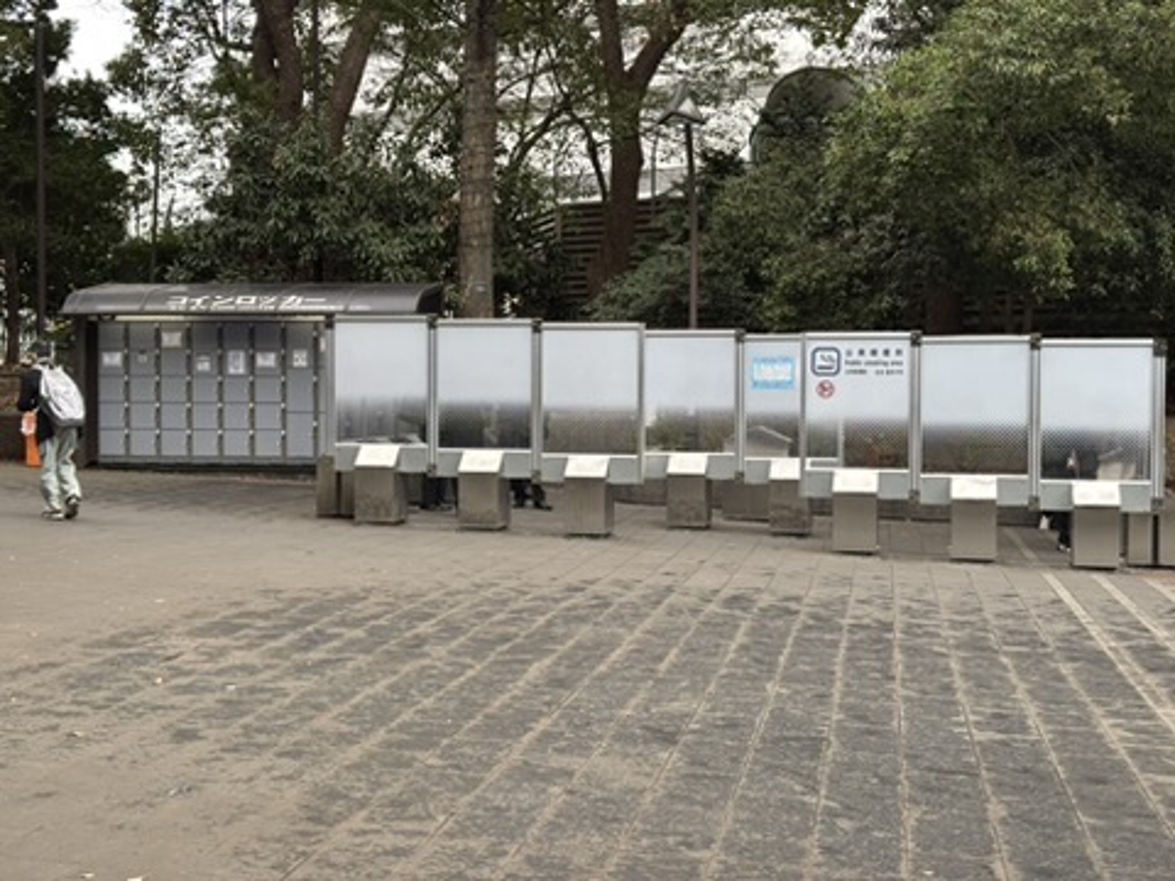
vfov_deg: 28.0
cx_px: 588
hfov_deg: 36.8
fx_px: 1765
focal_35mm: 52
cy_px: 440
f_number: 1.6
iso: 32
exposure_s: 1/121
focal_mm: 5.96
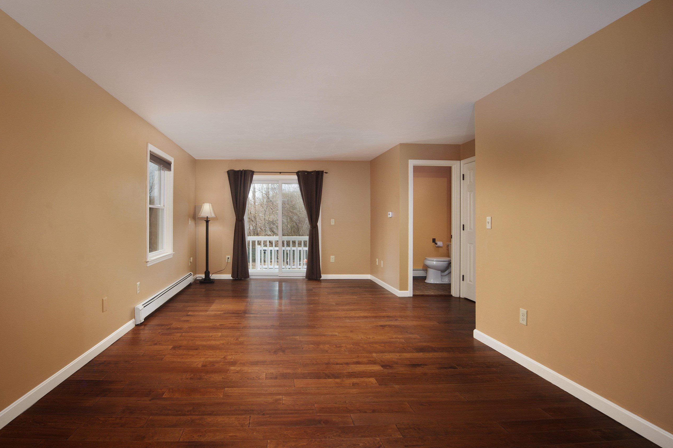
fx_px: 336
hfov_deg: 89.2
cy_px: 235
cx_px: 279
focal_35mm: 18
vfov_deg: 67.3
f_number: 9
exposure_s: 1/2
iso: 320
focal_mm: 15
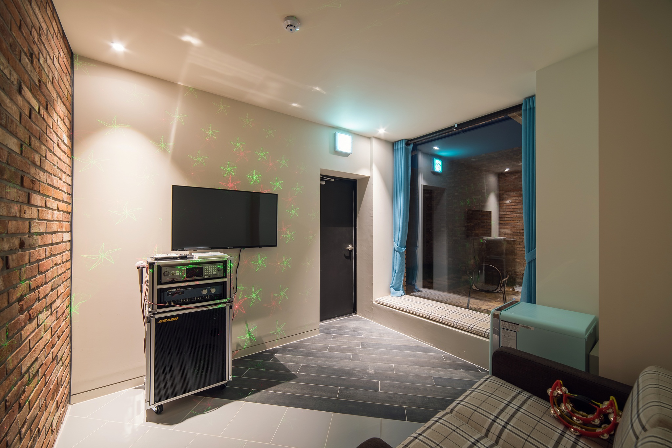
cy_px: 224
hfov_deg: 104.2
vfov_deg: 81.3
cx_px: 336
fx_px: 261
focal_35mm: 14
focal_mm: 14
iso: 64
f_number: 11
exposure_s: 6
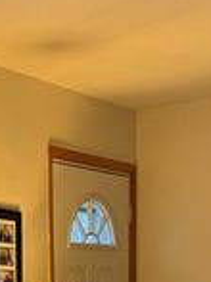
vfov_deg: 16.1
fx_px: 887
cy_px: 459
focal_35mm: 109
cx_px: -21
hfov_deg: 13.3
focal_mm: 6.76
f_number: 1.78
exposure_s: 1/60
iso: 250
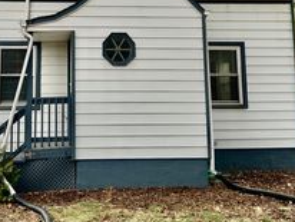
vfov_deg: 22.7
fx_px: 538
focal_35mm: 63
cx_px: 92
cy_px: 16
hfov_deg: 30.4
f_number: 1.5
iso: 50
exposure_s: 1/909
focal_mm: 5.7
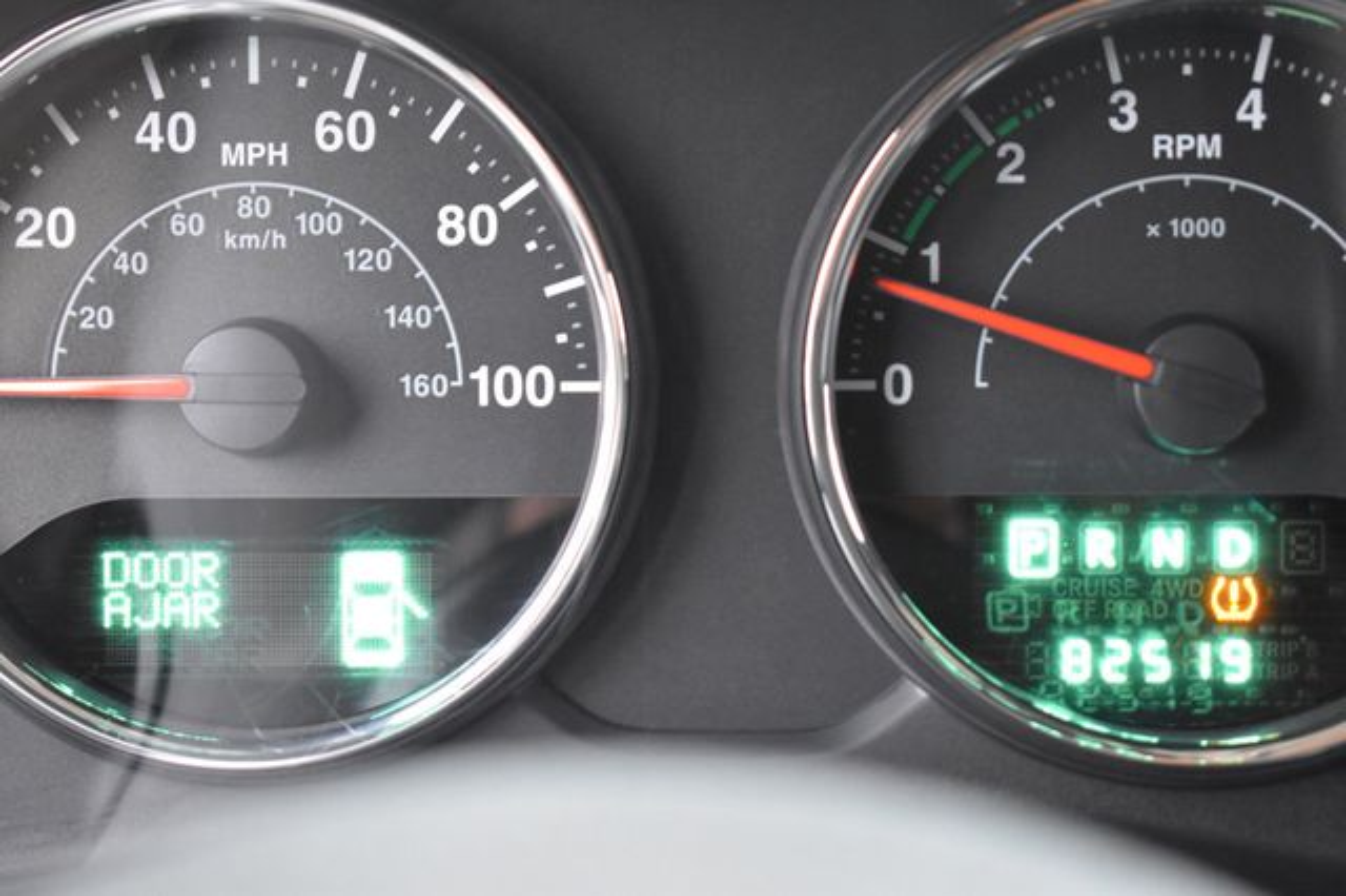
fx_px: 2803
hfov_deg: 27.0
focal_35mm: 75
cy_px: 448
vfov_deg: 18.2
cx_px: 673
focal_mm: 50
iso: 3200
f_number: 5.6
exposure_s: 1/5
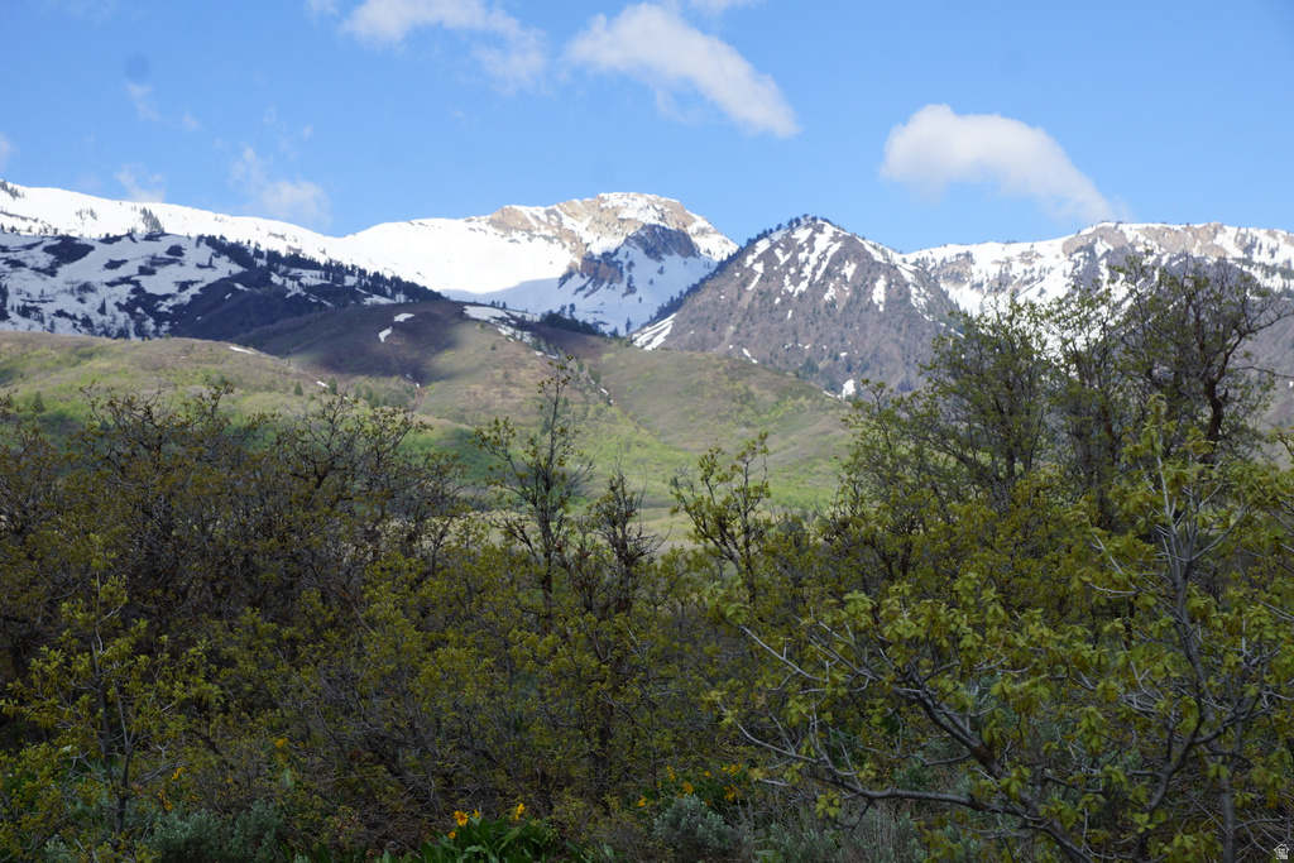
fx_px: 2696
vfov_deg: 18.2
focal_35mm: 75
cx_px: 647
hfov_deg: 27.0
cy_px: 432
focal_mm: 50
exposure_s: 1/100
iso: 100
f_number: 7.1
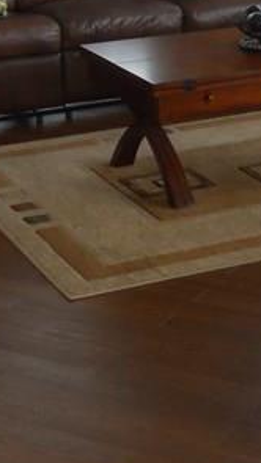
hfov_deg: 11.4
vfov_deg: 19.5
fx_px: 1304
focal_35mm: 106
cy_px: -22
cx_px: 209
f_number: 2.7
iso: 160
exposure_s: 1/250
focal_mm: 5
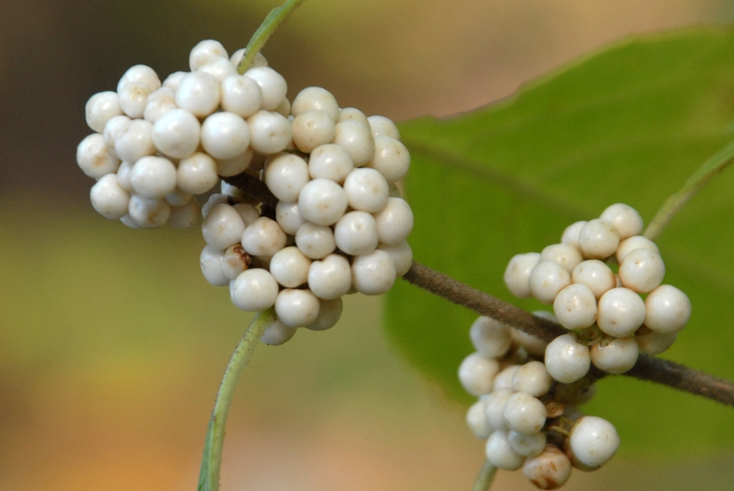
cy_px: 251
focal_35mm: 499
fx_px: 10187
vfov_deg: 2.8
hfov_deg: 4.1
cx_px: 344
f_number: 6.3
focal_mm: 300
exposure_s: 1/125
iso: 400
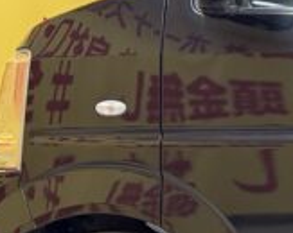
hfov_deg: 13.4
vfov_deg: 13.4
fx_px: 996
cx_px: 653
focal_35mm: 115
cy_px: 125
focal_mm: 6.76
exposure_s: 1/50
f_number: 1.78
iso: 250
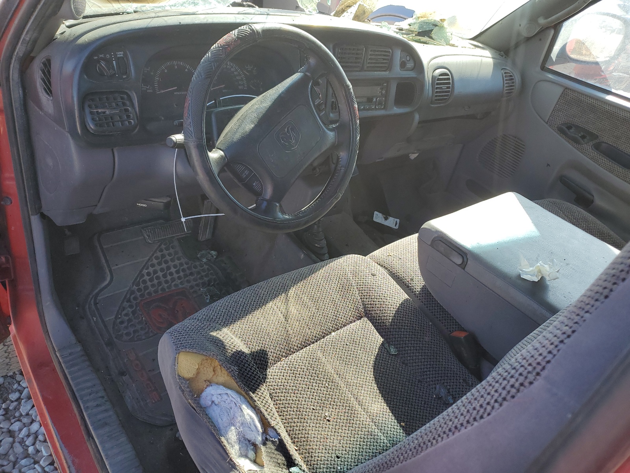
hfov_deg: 67.3
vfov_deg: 53.1
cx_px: 315
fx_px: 473
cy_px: 236
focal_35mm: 26
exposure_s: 1/476
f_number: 1.5
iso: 50
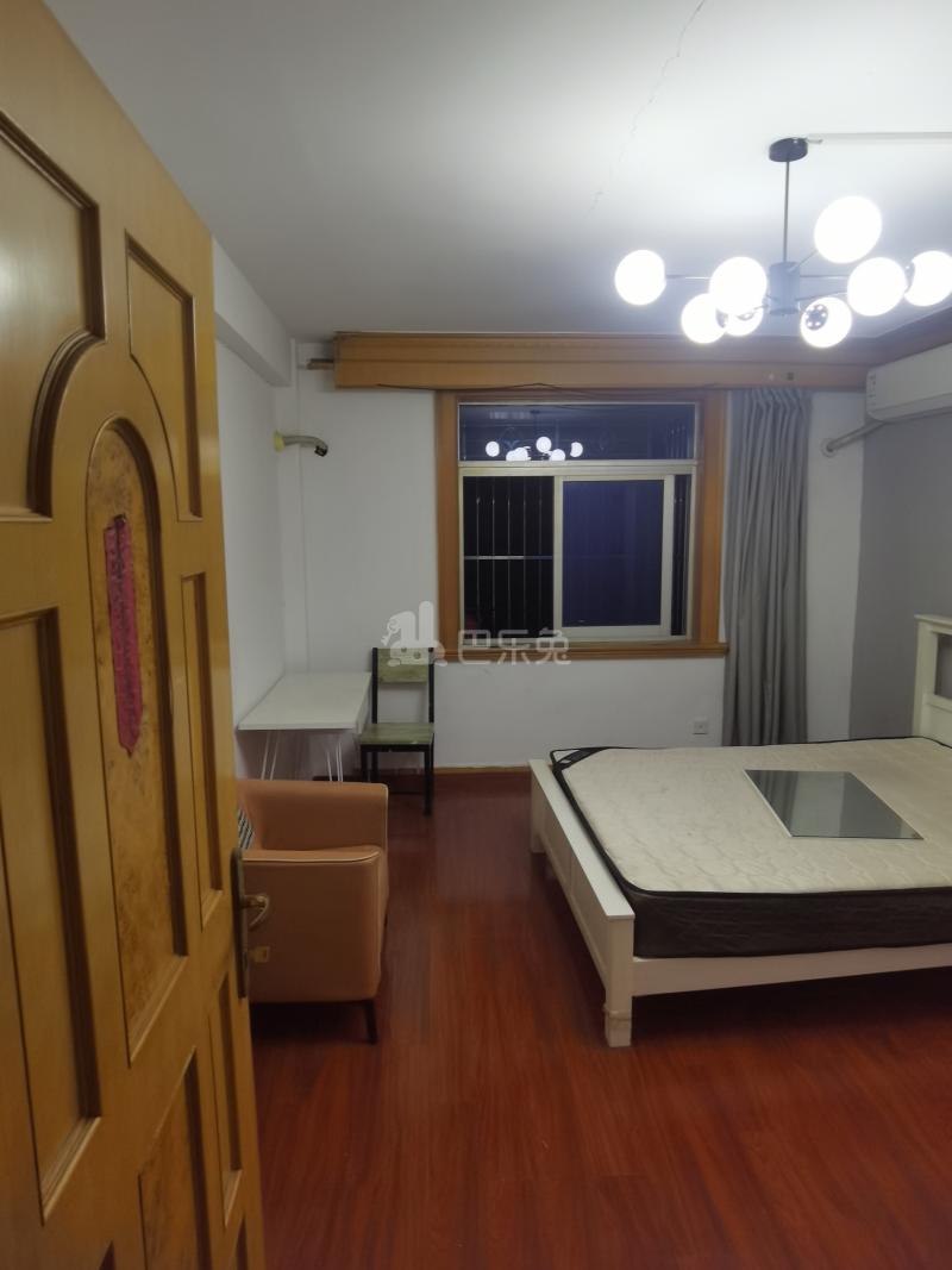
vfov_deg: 81.8
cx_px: 476
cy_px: 635
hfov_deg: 66.0
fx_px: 734
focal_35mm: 20
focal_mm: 4.4
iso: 250
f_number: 1.8
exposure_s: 1/50
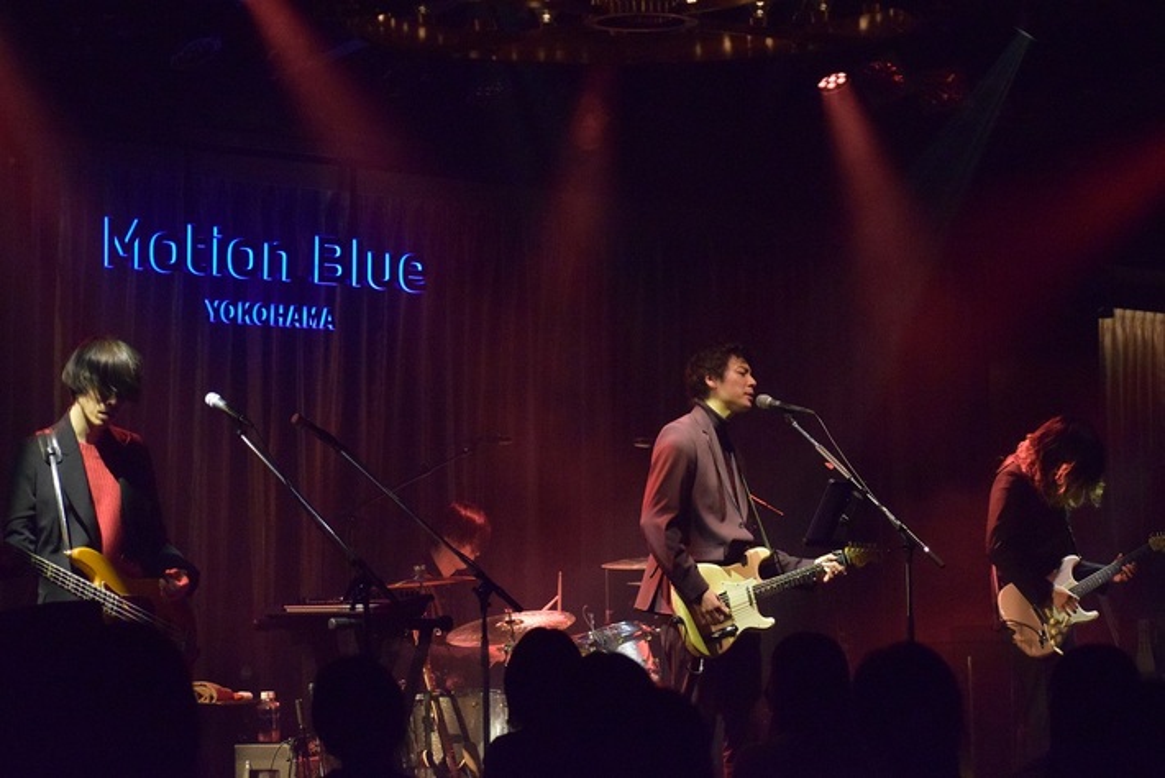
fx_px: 3399
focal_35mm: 105
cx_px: 582
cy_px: 389
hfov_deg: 19.4
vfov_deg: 13.1
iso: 6400
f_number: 4.5
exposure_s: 1/250
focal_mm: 70
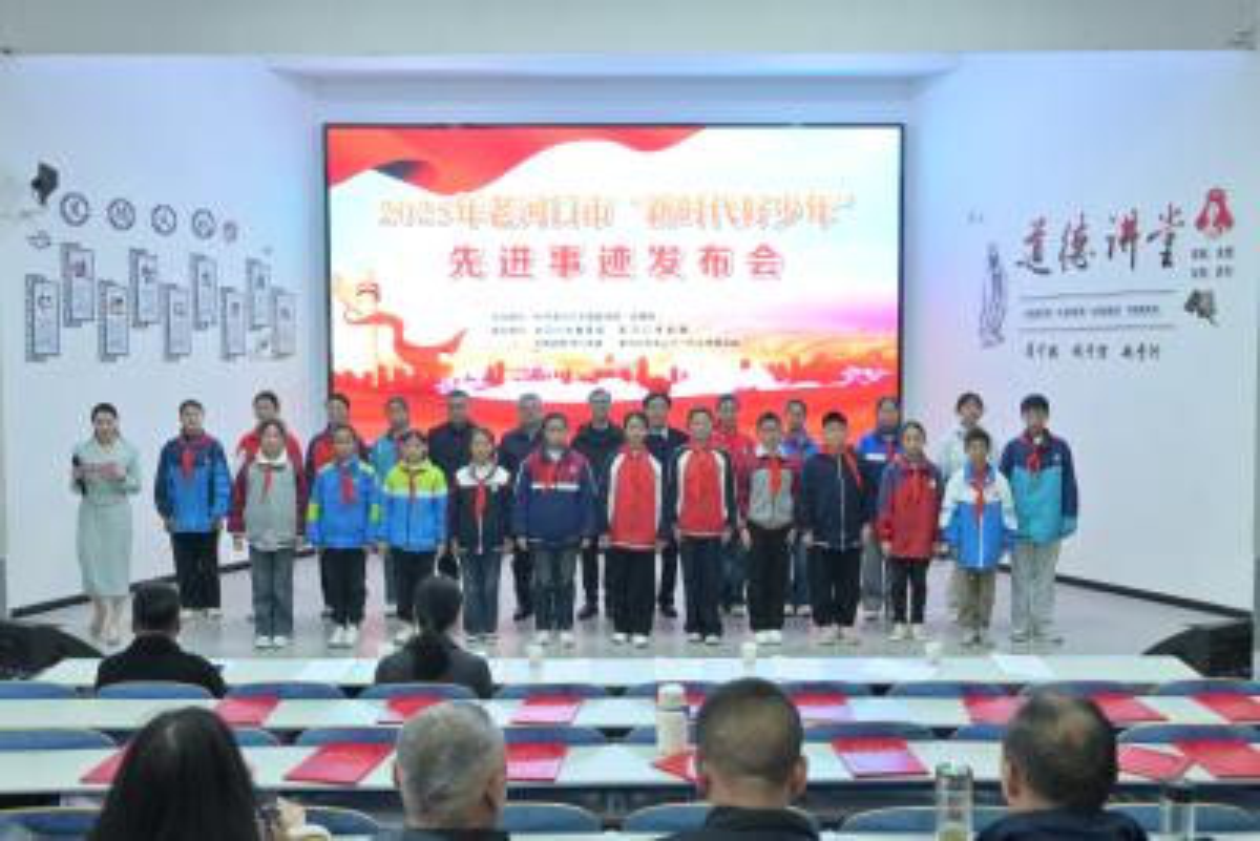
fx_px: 1155
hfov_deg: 57.2
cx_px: 630
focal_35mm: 33
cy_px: 420
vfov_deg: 40.0
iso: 1250
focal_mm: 22
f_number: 6.3
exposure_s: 1/40
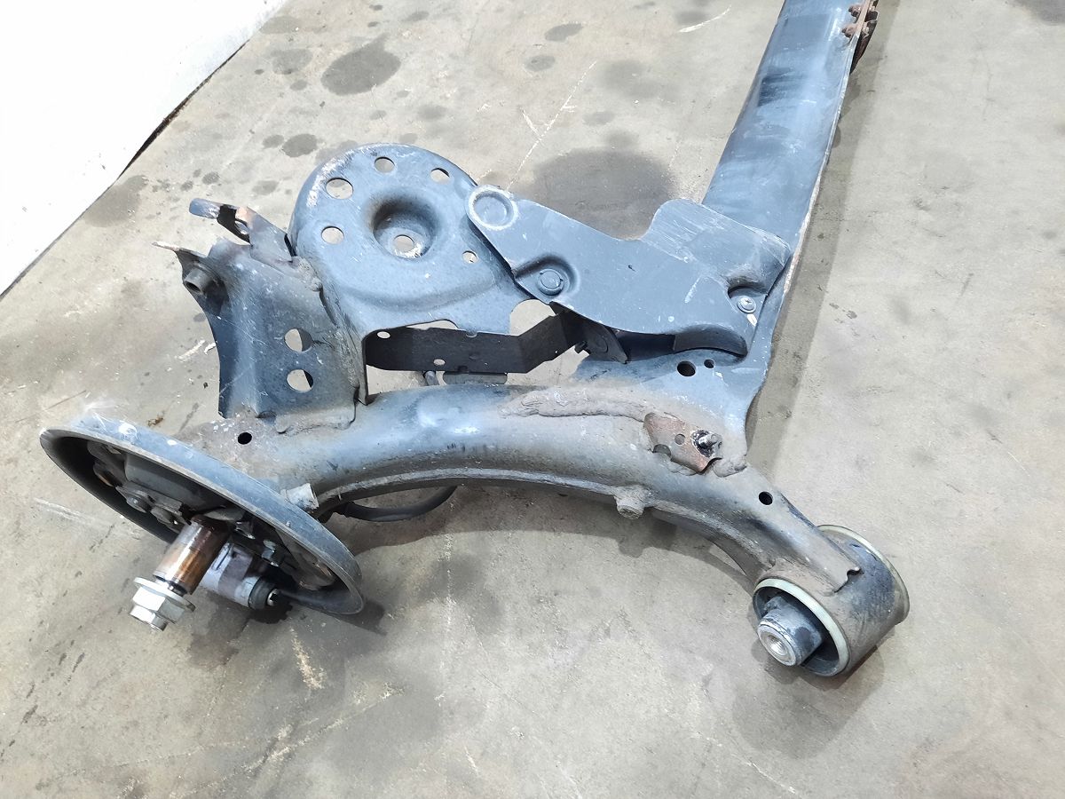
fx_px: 769
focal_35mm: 25
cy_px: 400
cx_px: 532
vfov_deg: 54.9
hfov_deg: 69.4
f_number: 2
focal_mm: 4.6
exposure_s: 1/33
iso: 400
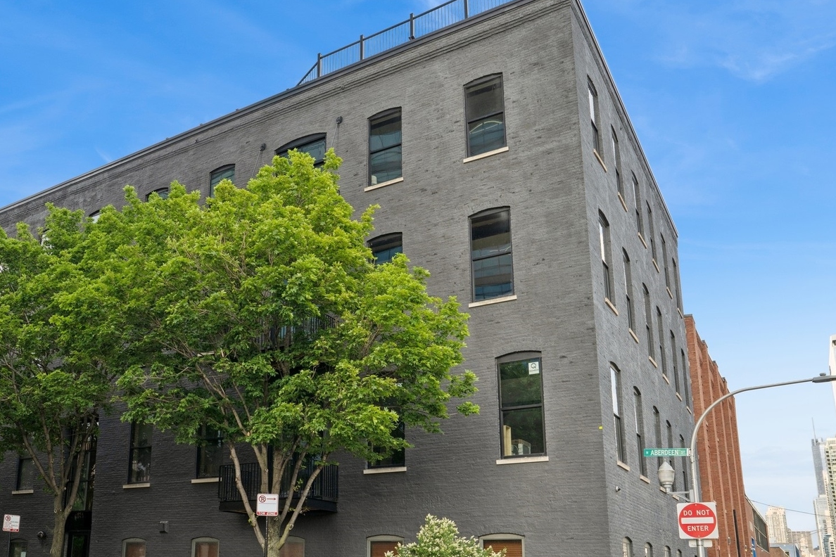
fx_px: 697
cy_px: 314
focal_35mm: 30
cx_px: 309
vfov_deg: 43.5
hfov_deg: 61.0
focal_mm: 22
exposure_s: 1/160
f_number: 8
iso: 320
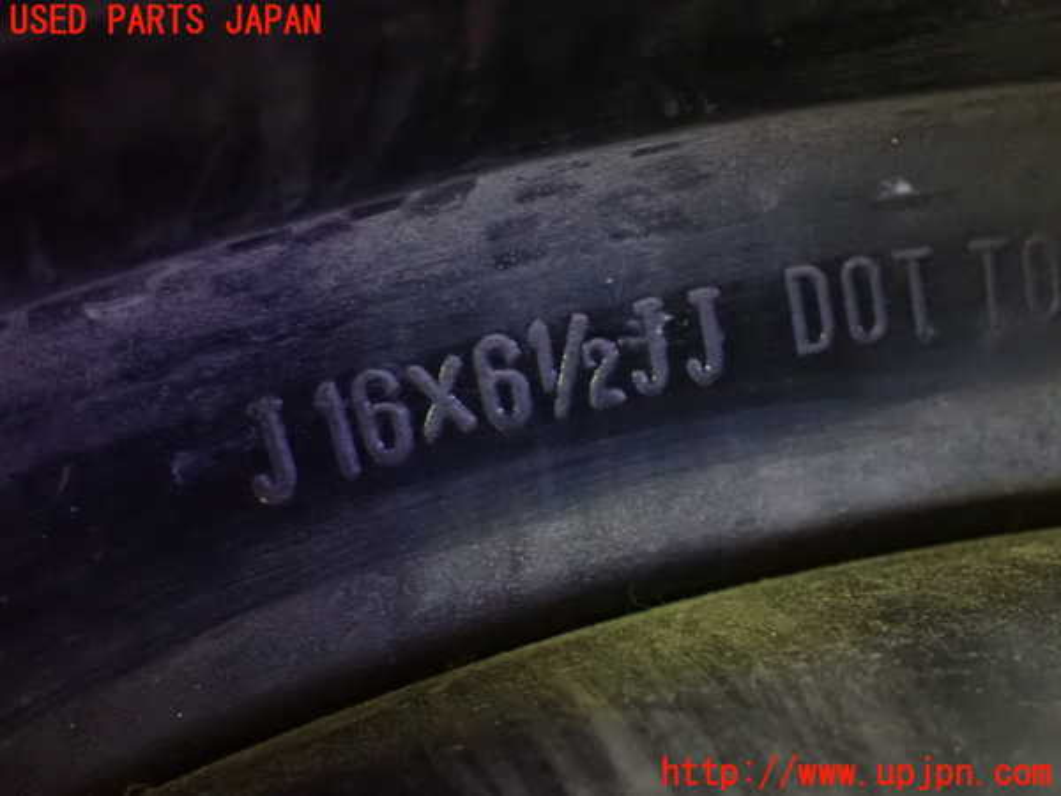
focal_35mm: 58
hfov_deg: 33.2
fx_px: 1778
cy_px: 398
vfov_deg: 25.2
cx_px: 530
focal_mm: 10.35
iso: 1600
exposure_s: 1/15
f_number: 3.5
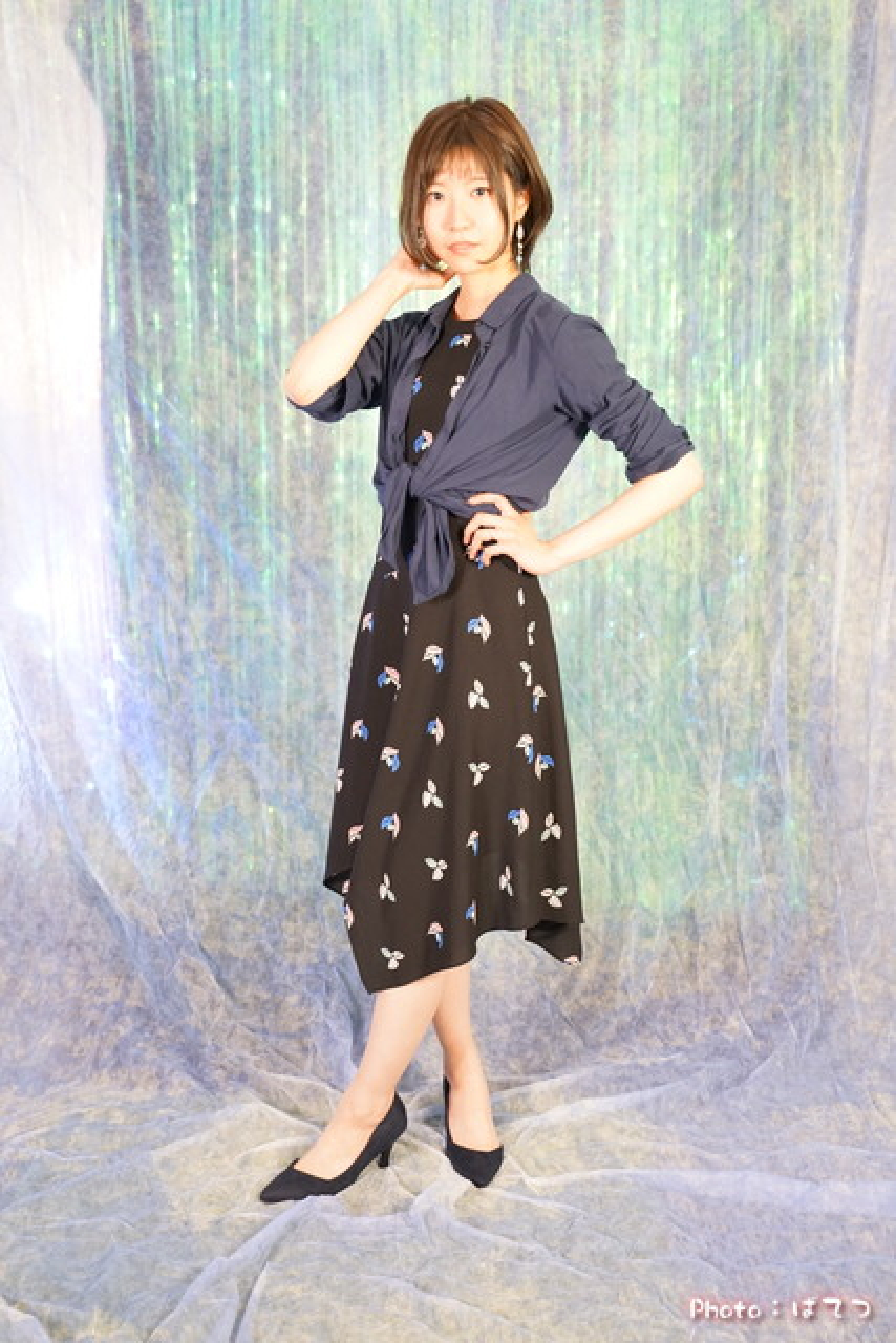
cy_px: 672
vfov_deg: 46.4
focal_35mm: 42
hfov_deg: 31.9
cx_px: 448
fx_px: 1567
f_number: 2.8
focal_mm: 42
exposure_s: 1/60
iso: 1600
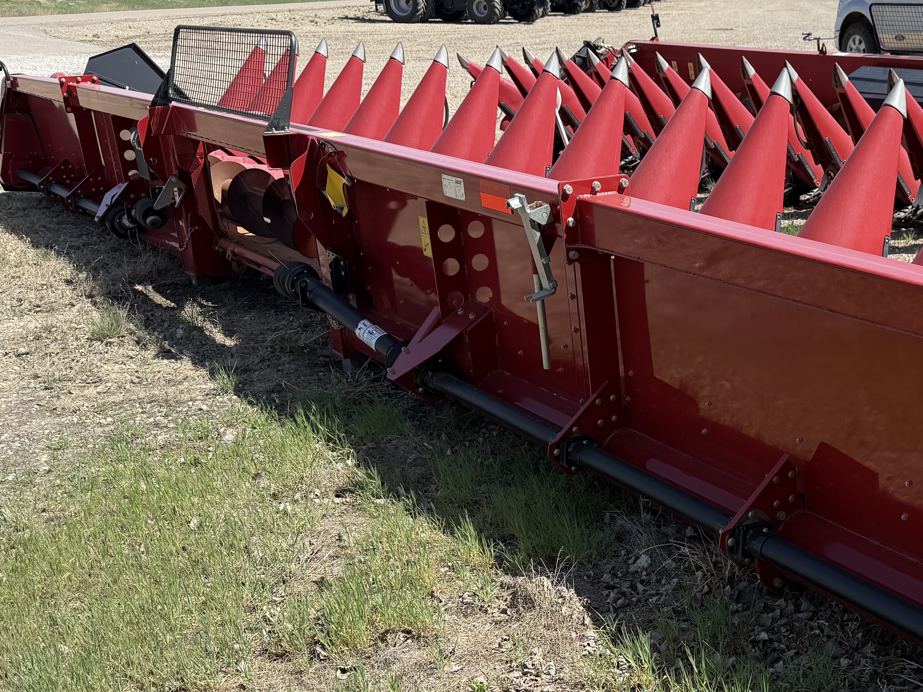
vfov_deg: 32.1
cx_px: 825
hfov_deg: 39.2
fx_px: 1200
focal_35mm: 45
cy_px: 420
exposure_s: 1/2169
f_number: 1.78
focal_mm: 6.76
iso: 80
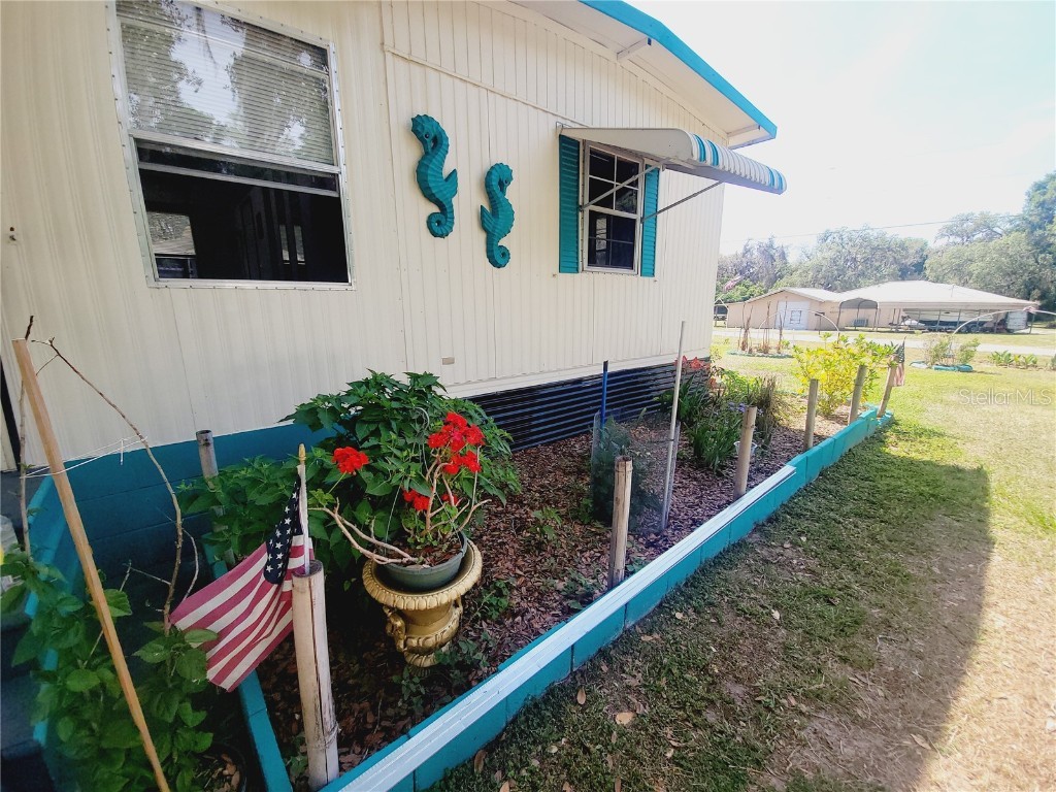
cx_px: 528
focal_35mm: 13
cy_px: 396
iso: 50
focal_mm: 2.2
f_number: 2.2
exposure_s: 1/633
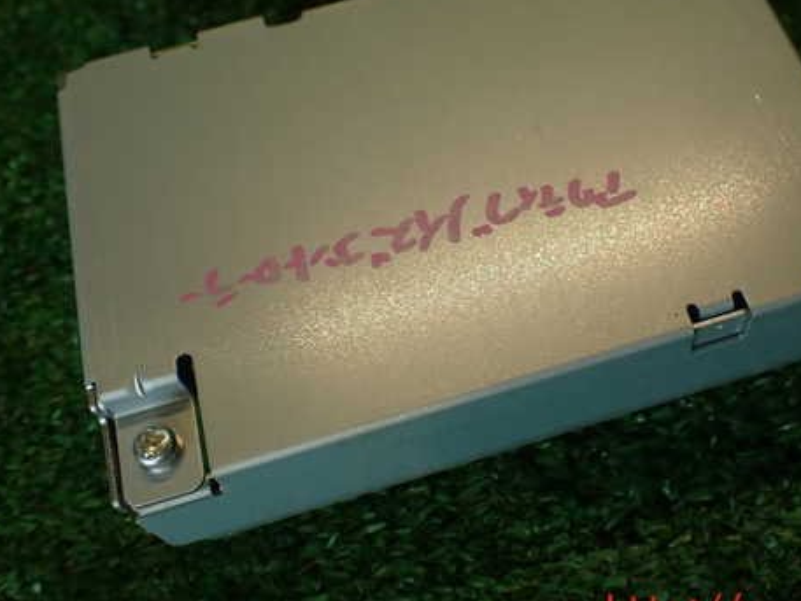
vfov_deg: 34.3
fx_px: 972
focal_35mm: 42
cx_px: 477
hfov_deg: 44.6
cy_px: 240
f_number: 2.4
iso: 100
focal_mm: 5.79
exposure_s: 1/80
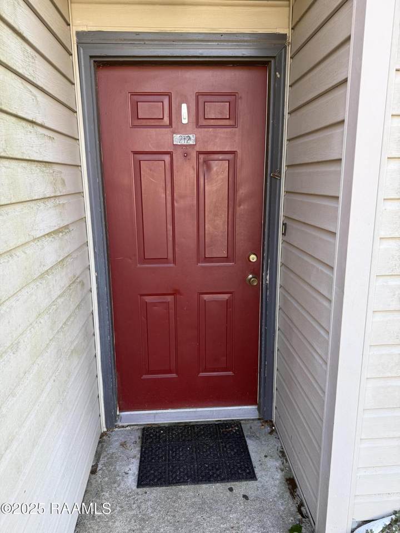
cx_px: 200
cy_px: 266
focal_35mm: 24
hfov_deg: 56.8
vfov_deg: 71.6
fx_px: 370
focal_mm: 6.76
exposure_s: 1/182
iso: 64
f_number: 1.78
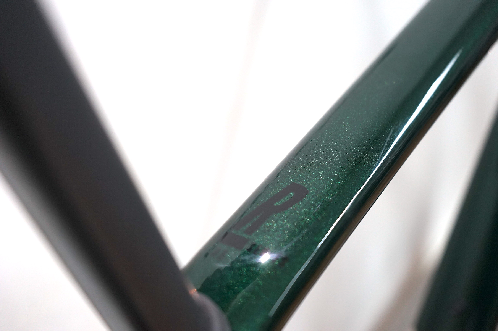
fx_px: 677
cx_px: 249
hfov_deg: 40.4
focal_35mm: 49
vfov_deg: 27.5
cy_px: 166
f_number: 4.5
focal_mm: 49
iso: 1000
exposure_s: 1/60
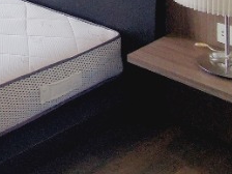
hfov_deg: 23.2
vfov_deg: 20.7
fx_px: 389
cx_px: -154
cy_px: -100
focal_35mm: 58
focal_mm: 1.8
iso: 125
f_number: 2.2
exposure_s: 1/100
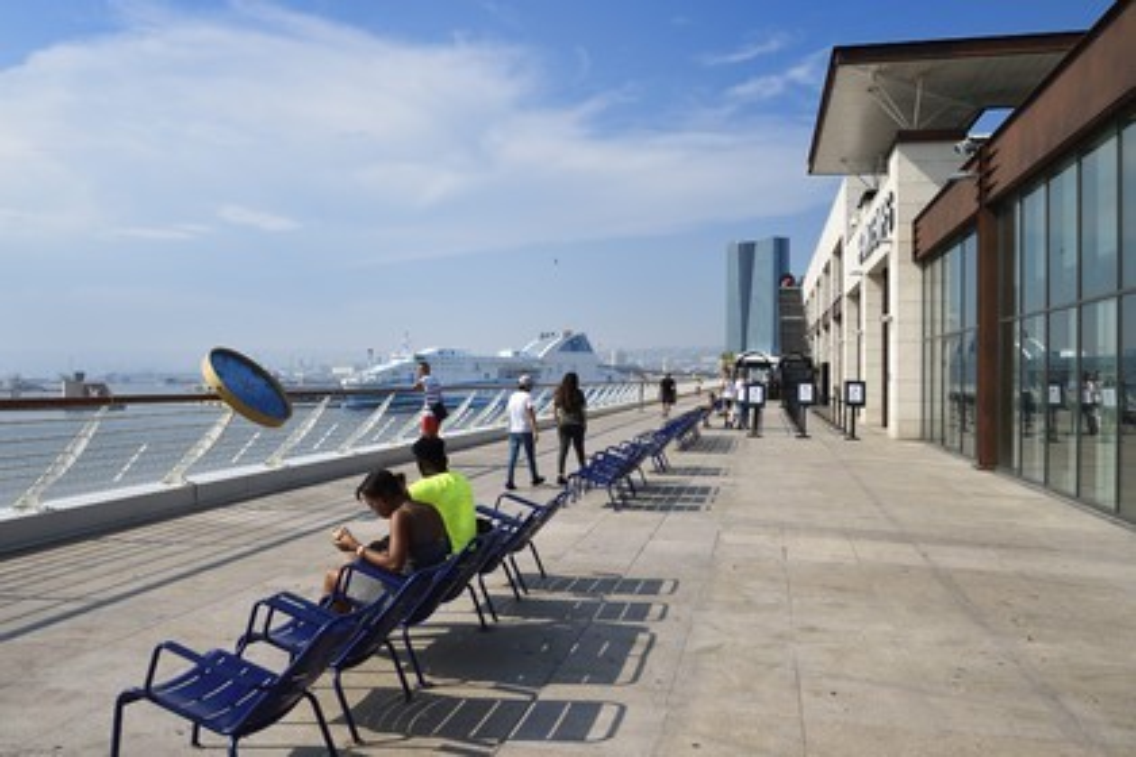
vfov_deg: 45.0
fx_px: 915
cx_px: 568
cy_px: 378
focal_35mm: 29
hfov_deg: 63.7
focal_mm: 29
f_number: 11
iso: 200
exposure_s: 1/400
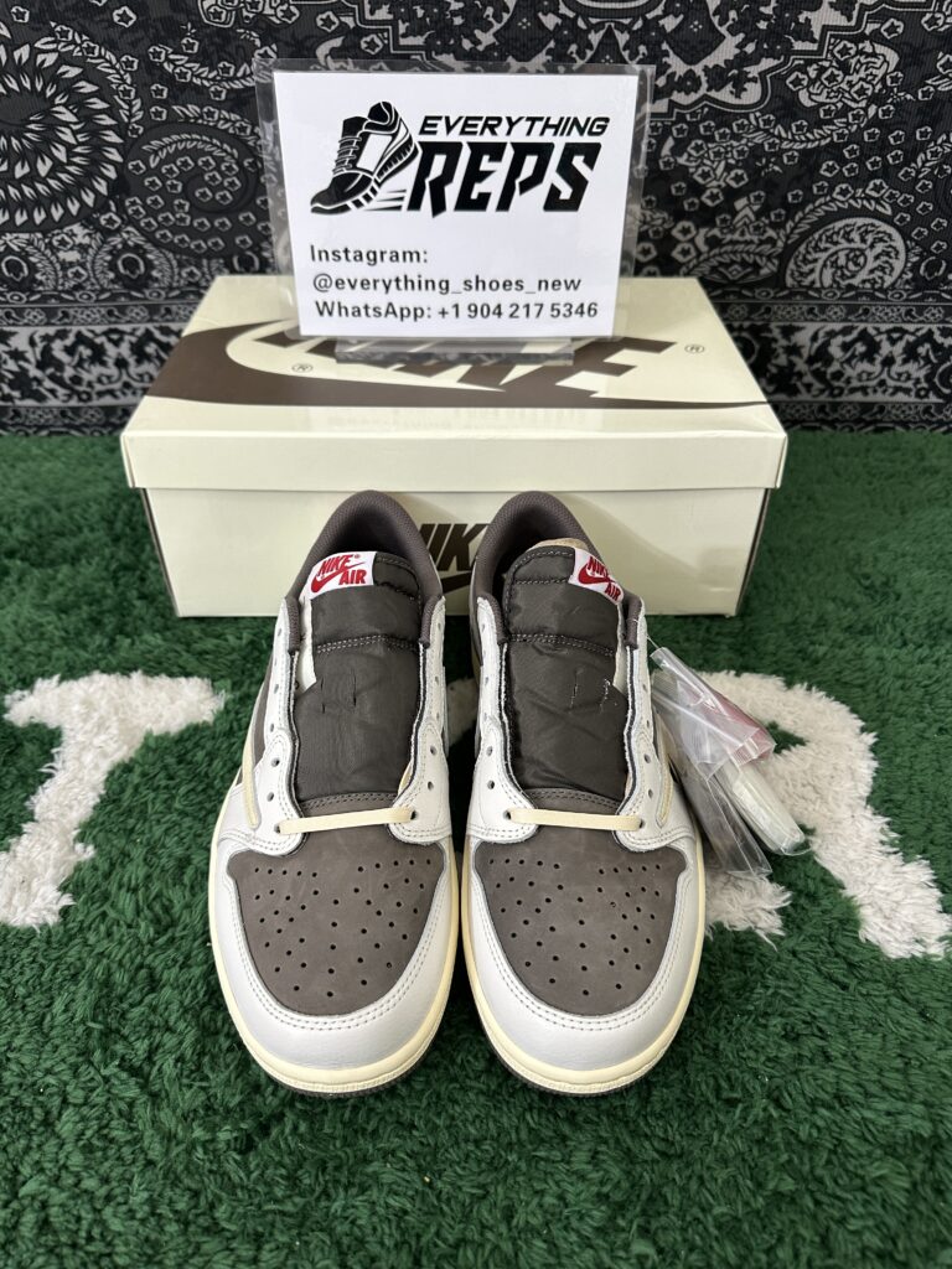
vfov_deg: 71.6
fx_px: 880
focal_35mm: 24
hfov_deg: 56.8
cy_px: 634
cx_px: 476
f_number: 1.78
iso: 250
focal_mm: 6.86
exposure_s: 1/51
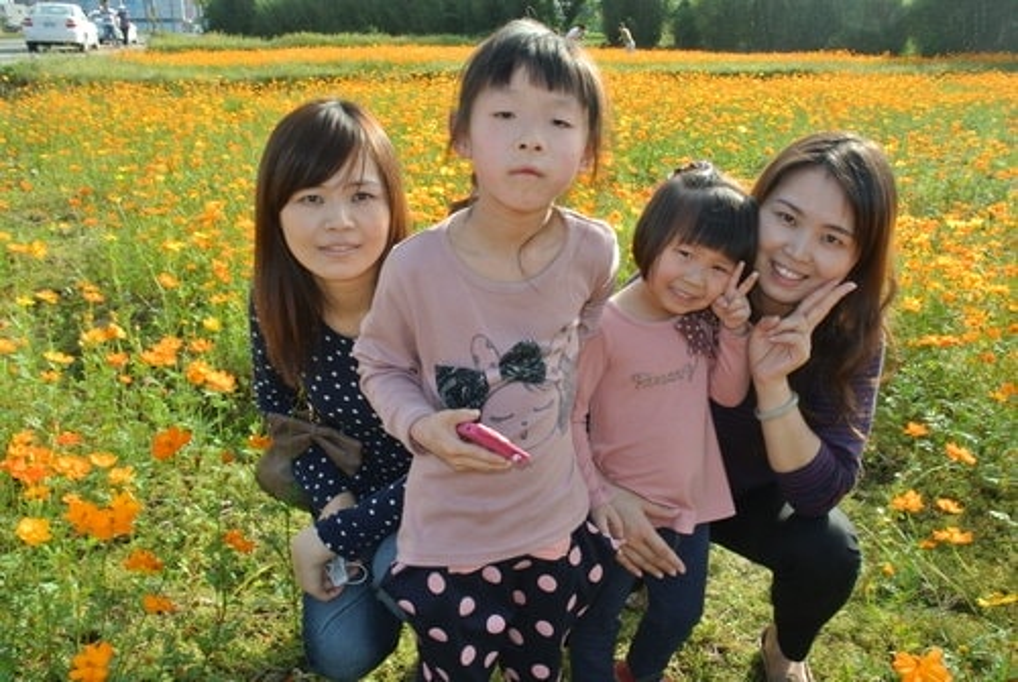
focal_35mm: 27
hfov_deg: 67.3
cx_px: 509
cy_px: 341
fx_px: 765
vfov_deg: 48.1
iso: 100
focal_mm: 10
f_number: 9
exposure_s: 1/60
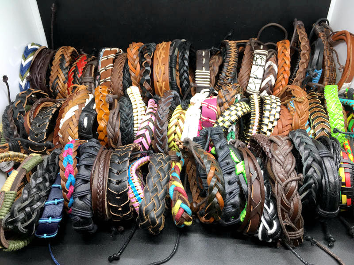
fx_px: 297
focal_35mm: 29
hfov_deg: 61.7
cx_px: 177
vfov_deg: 48.2
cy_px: 132
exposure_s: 1/100
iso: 25
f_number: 2.2
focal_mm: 4.15
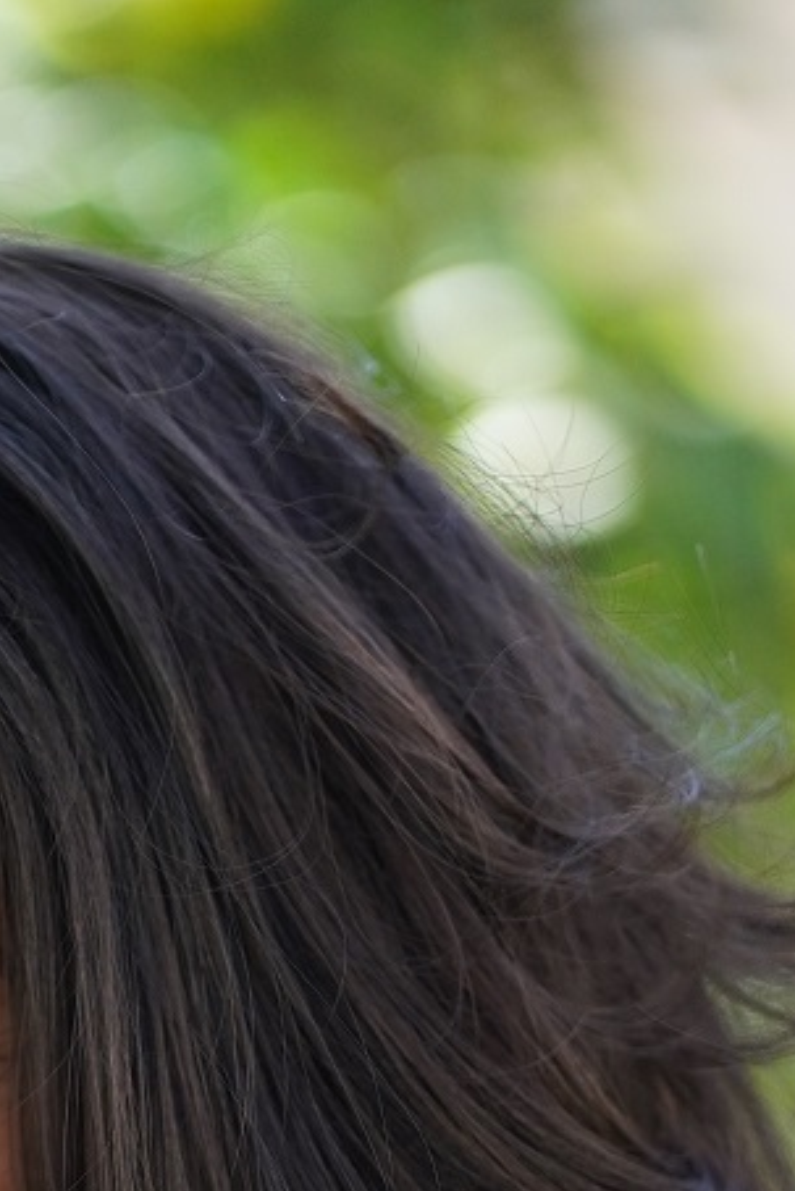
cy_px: 2272
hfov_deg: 4.1
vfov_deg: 6.0
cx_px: -443
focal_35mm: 337
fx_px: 11154
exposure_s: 1/3200
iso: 640
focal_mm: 85
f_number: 1.8
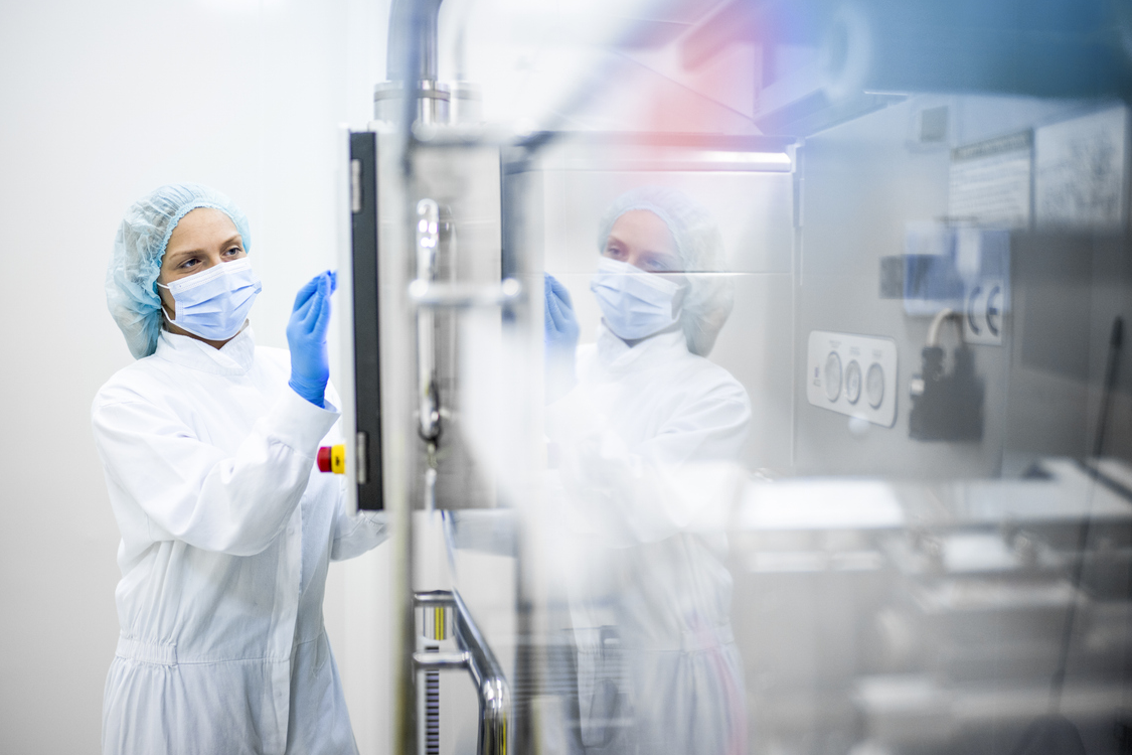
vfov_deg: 34.2
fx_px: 1226
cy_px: 417
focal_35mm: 39
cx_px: 548
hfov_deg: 49.5
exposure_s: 1/250
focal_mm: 35
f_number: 1.4
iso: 640
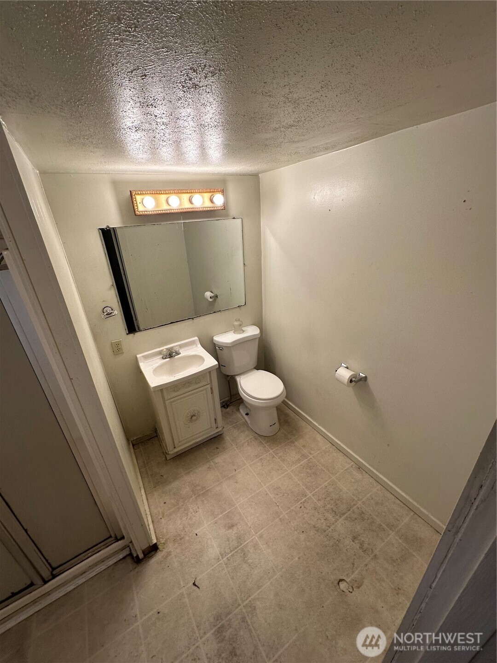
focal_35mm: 14
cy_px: 332
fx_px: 268
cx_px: 248
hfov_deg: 85.7
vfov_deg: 102.1
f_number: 2.2
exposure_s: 1/120
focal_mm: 2.22
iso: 80
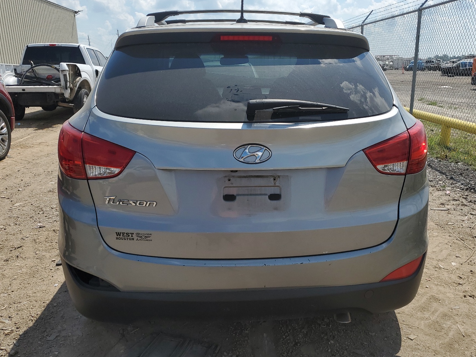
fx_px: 412
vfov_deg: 46.8
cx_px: 254
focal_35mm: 30
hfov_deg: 59.9
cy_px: 167
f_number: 1.5
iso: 50
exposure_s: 1/5000
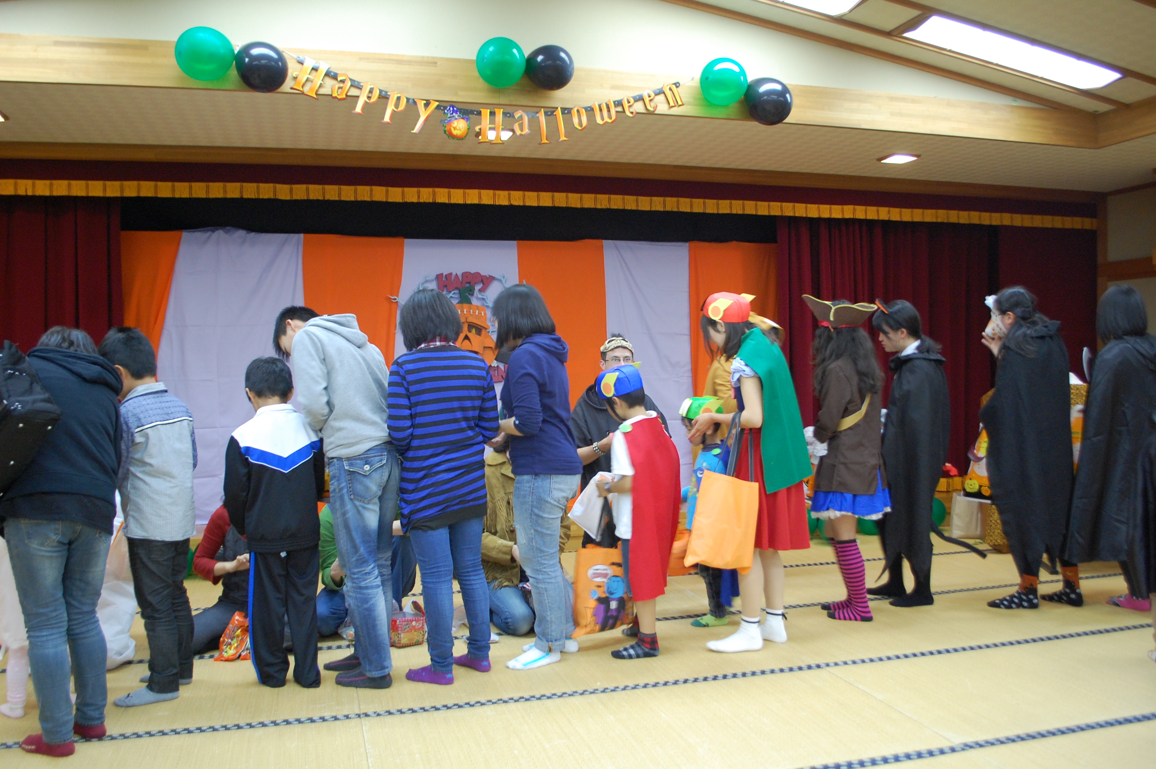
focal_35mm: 30
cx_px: 578
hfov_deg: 62.0
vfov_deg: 43.5
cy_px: 384
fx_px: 962
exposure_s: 1/15
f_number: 3.8
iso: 800
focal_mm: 20
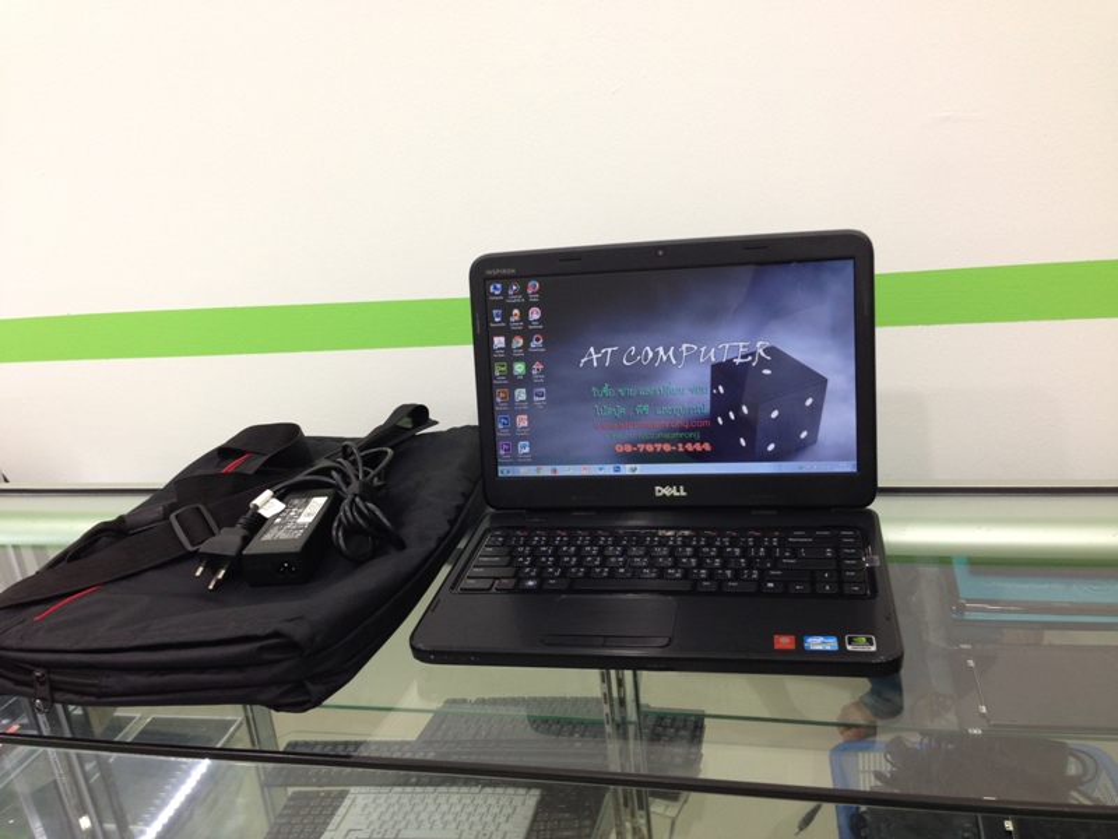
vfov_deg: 42.9
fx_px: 1066
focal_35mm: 33
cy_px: 420
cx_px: 559
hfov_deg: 55.4
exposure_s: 1/20
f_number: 2.4
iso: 50
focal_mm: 4.12
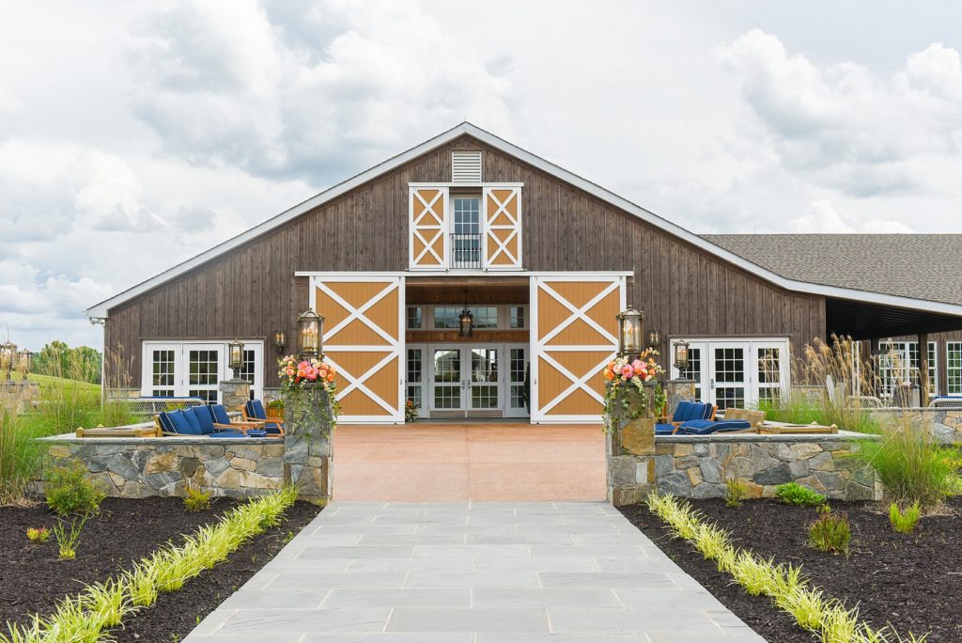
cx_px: 481
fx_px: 1016
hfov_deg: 50.7
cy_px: 322
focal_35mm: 38
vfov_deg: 35.1
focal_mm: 38
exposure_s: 1/1000
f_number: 6.3
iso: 250
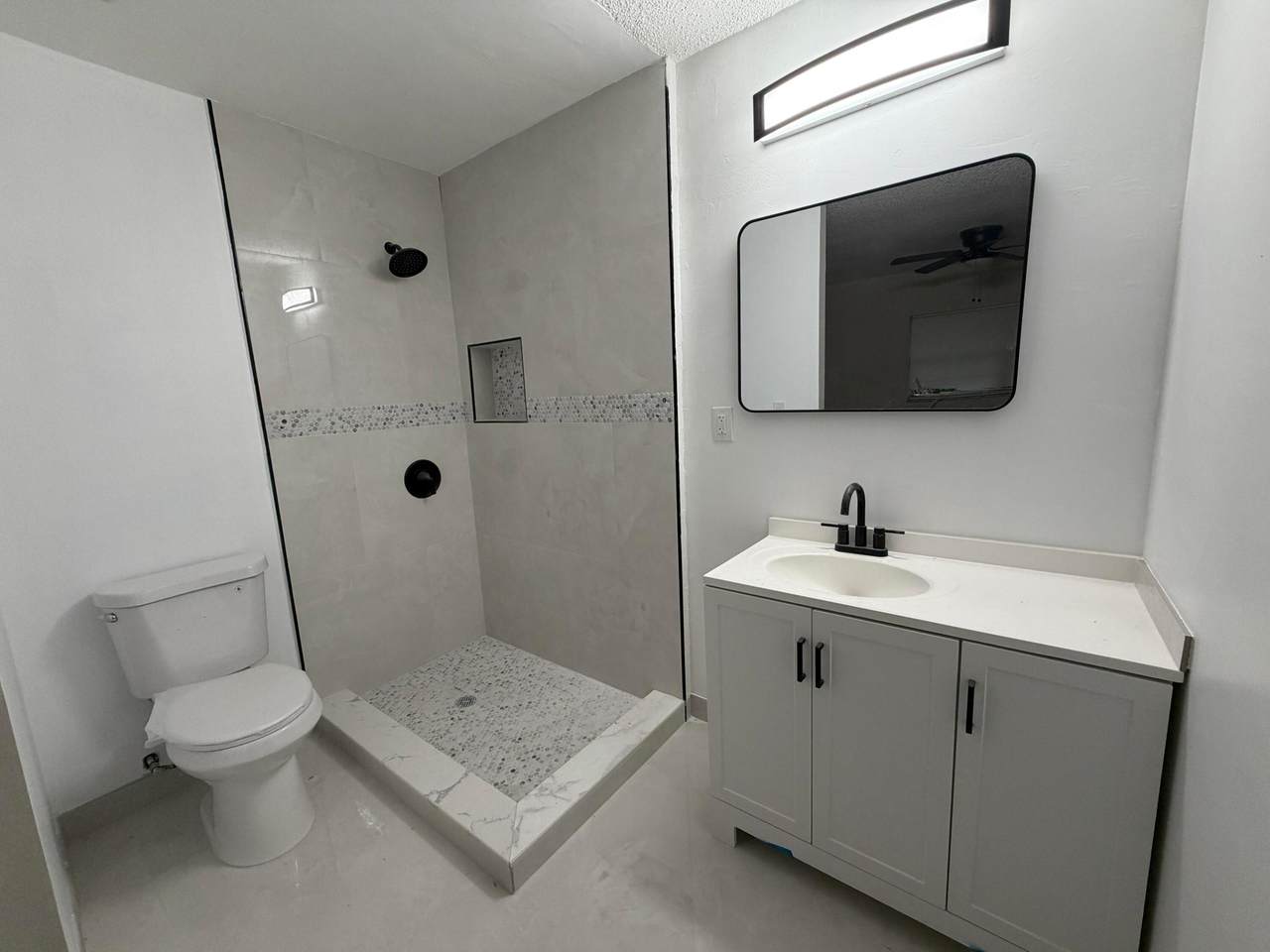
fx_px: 514
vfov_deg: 85.7
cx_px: 635
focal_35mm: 14
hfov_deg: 102.1
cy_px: 476
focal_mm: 2.22
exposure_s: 1/120
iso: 250
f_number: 2.2
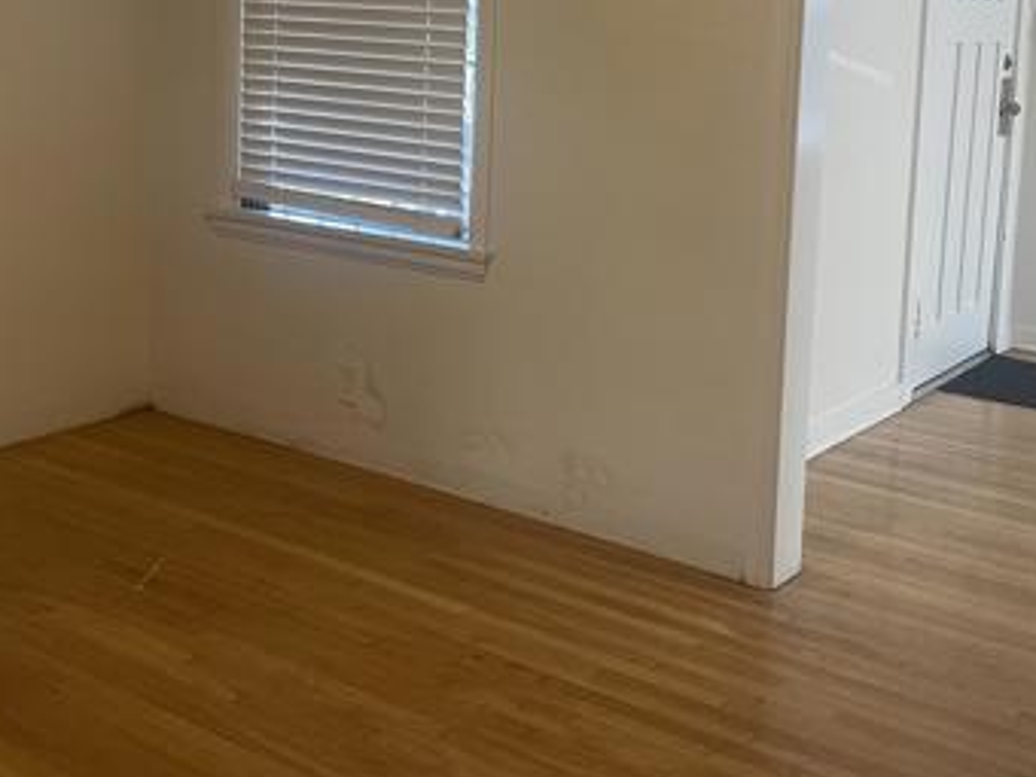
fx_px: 1407
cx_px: 460
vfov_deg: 29.9
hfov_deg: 40.4
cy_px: 119
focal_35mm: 47
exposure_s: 1/60
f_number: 1.6
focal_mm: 5.1
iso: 160
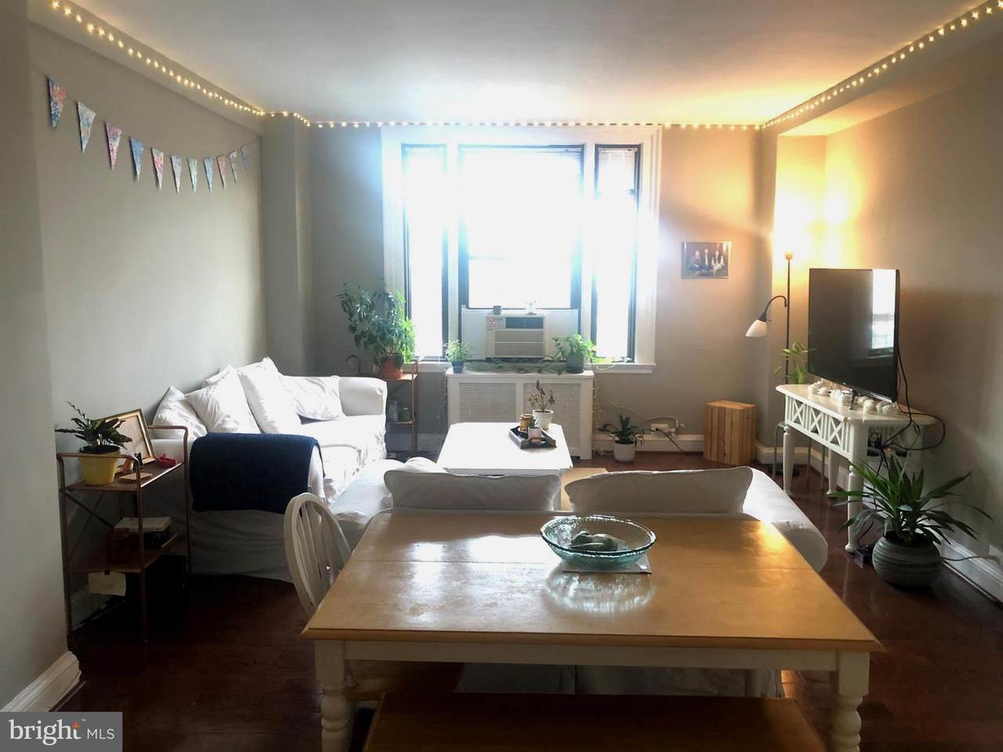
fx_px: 811
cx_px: 502
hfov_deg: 63.4
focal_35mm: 28
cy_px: 376
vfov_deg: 49.7
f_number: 1.8
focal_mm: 3.99
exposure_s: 1/8
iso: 80
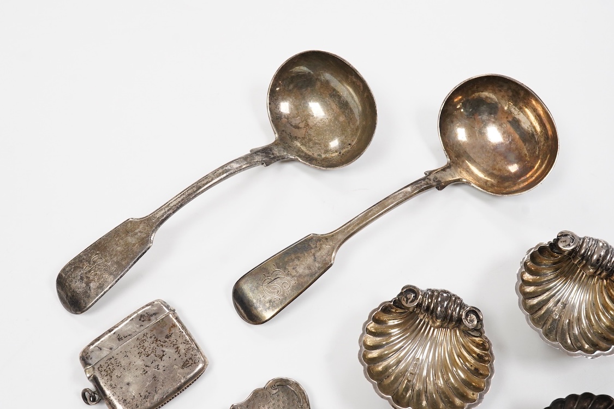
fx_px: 767
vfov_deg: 29.9
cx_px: 307
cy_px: 204
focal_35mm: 45
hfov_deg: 43.6
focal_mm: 30
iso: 2500
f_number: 14
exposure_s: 1/100
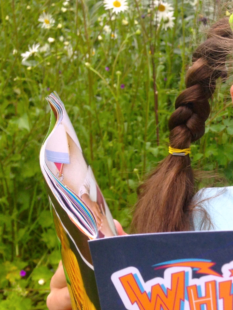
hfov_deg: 19.4
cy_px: 198
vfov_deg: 28.0
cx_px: 315
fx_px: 619
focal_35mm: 69
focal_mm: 4.12
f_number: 2.4
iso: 50
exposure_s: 1/120
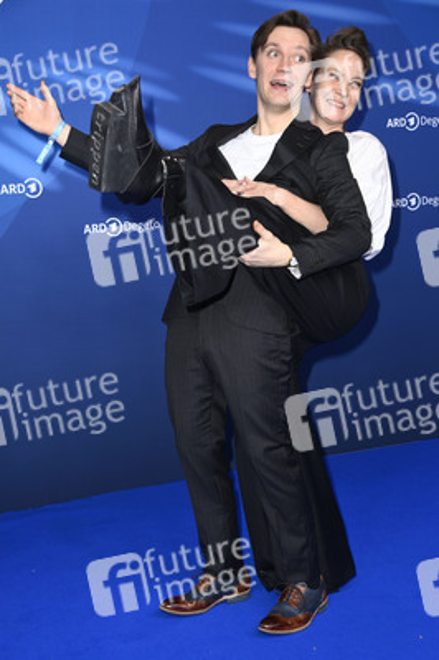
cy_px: 330
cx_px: 220
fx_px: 1063
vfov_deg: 34.5
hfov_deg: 23.3
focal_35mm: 58
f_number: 5.6
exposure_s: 1/250
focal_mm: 58
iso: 800
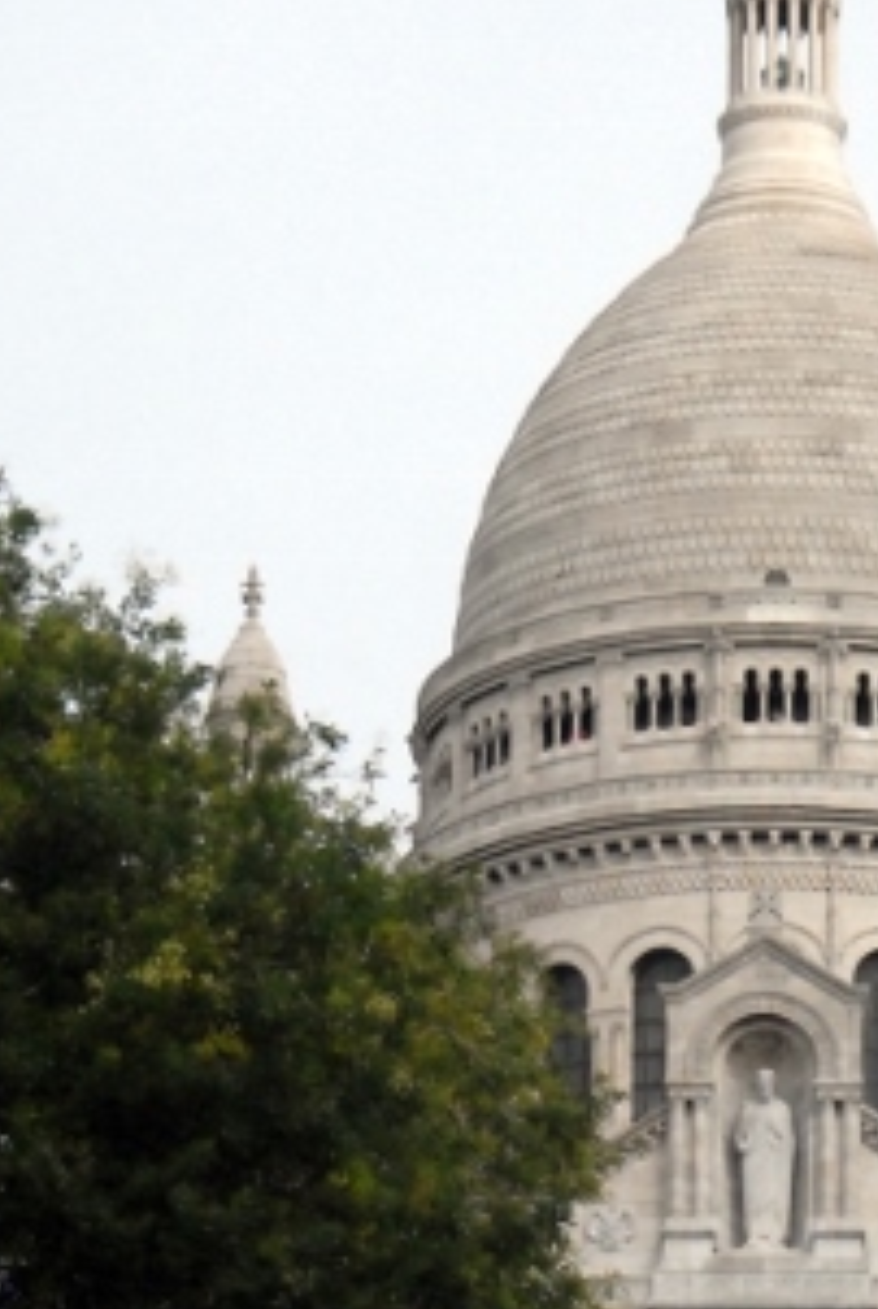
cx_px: 1100
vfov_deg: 7.9
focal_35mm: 259
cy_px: 1035
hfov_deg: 5.3
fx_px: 9443
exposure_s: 1/1500
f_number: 5.6
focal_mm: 65
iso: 1000
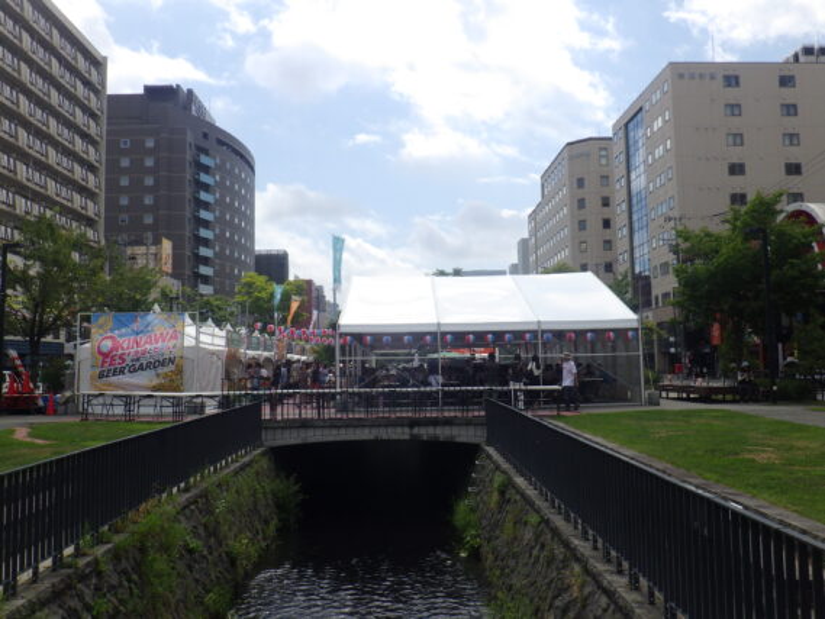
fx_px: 810
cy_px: 310
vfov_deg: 41.8
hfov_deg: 53.9
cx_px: 412
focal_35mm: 34
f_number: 4.6
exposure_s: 1/1250
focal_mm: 6.1
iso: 125
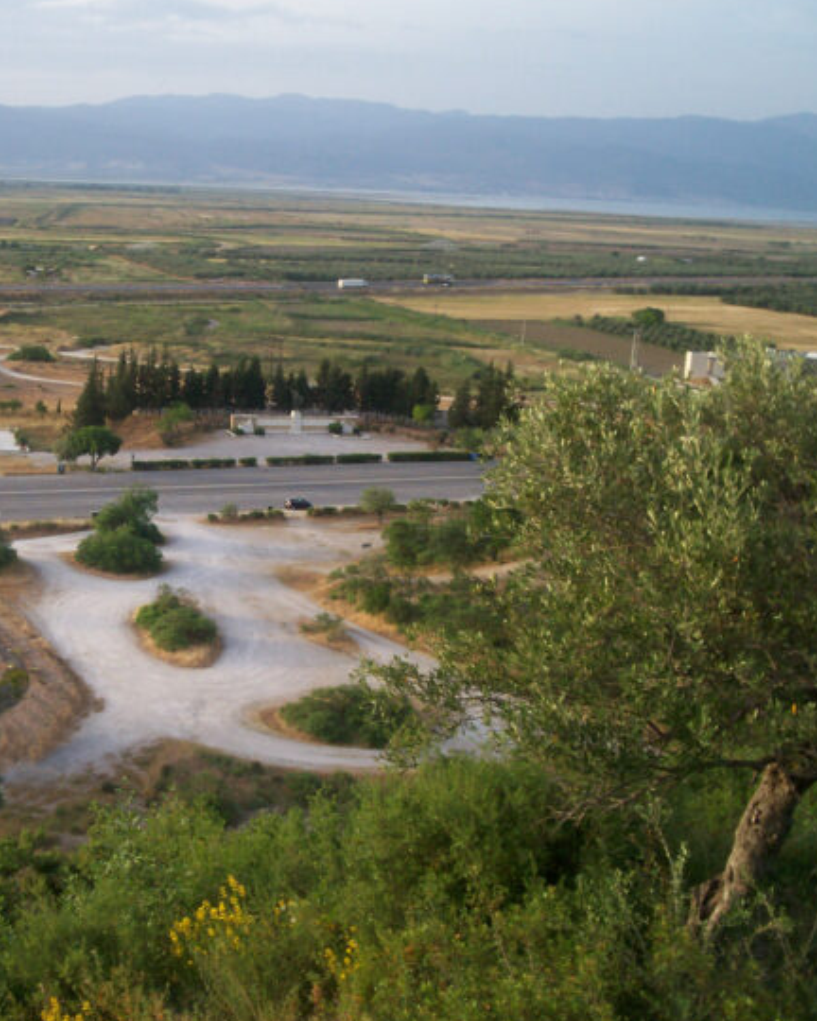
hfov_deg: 29.6
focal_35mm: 50
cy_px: 516
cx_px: 163
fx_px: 1511
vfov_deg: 37.3
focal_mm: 5.9
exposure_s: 1/137
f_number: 4.5
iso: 100
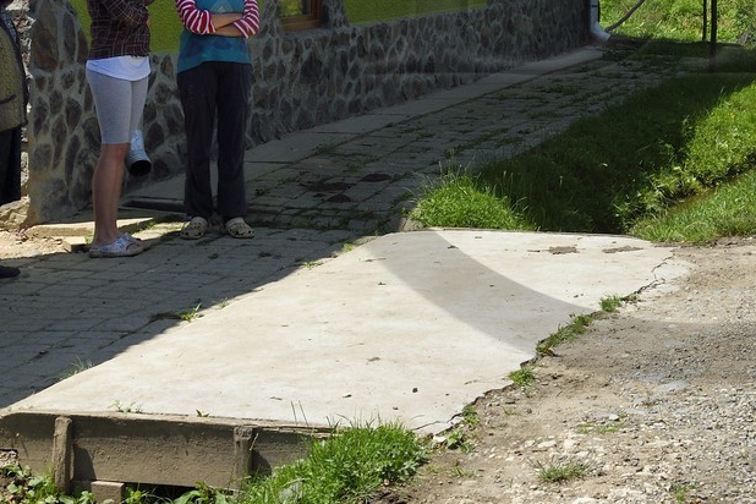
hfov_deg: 22.5
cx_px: 707
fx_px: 1848
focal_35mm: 88
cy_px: -126
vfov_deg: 14.9
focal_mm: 34
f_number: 11
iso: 400
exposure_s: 1/640
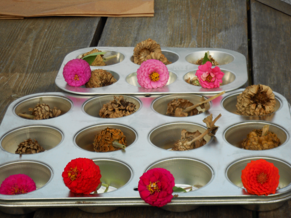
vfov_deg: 13.1
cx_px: 146
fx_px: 950
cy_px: 109
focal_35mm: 113
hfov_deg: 17.4
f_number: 6
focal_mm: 20.1
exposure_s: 1/80
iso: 80
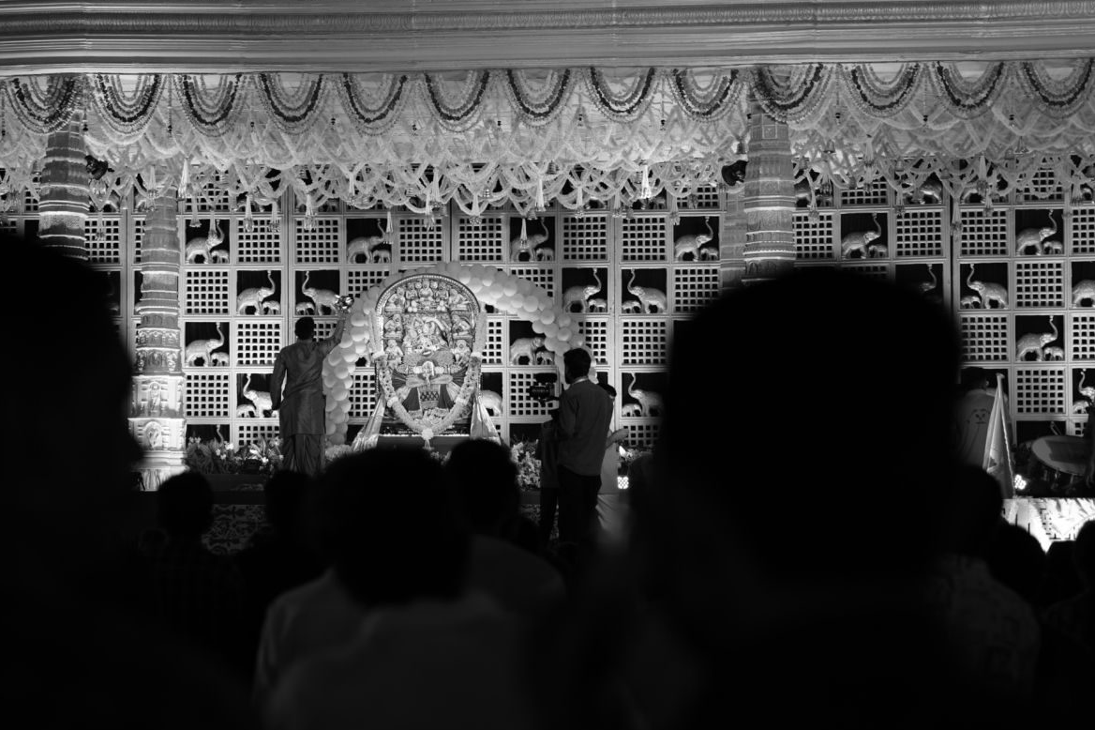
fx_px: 2858
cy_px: 469
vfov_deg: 14.5
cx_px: 364
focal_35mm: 94
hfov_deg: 21.6
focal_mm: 70
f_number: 2.8
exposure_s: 1/160
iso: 320
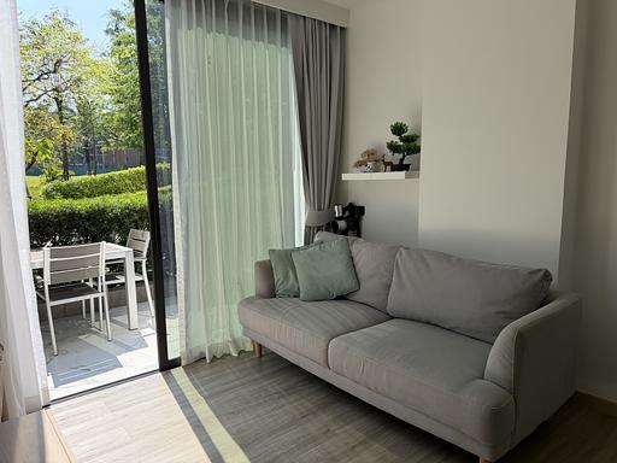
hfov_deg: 71.6
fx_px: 428
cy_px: 232
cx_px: 308
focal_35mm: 24
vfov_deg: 56.8
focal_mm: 6.76
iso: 100
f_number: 1.78
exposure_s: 1/1653
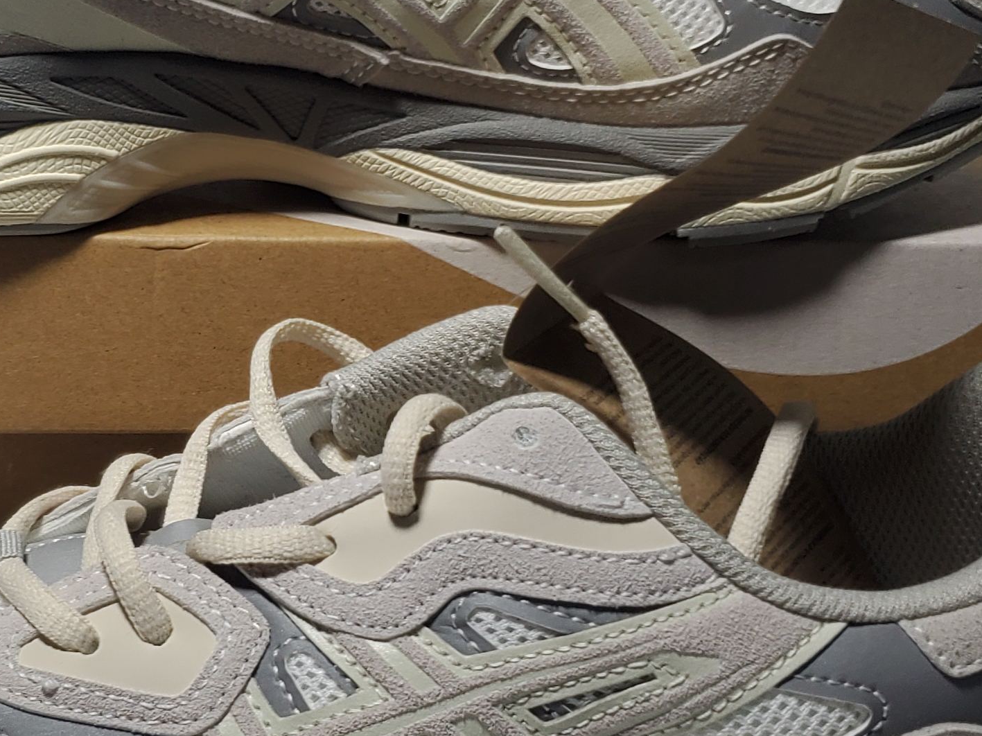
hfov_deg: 26.2
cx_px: 335
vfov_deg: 19.9
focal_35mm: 74
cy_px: 279
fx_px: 2099
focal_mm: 4.3
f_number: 1.5
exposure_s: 1/465
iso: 50
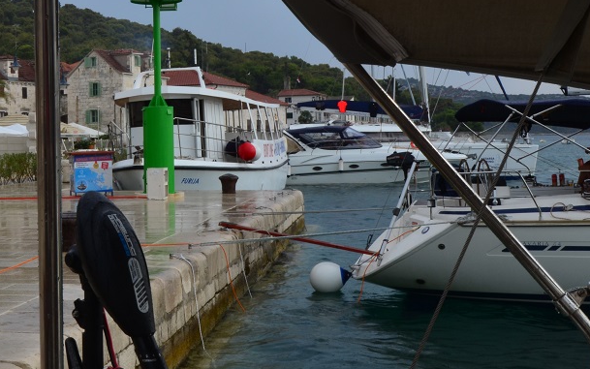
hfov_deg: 33.2
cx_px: 137
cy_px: 107
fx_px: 965
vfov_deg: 21.5
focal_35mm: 60
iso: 280
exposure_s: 1/60
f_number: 22
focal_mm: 24
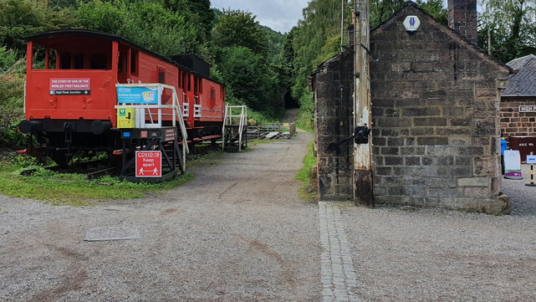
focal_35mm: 35
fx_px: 498
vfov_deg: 33.5
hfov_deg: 56.6
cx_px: 259
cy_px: 107
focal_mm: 4.32
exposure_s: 1/1124
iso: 50
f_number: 2.4
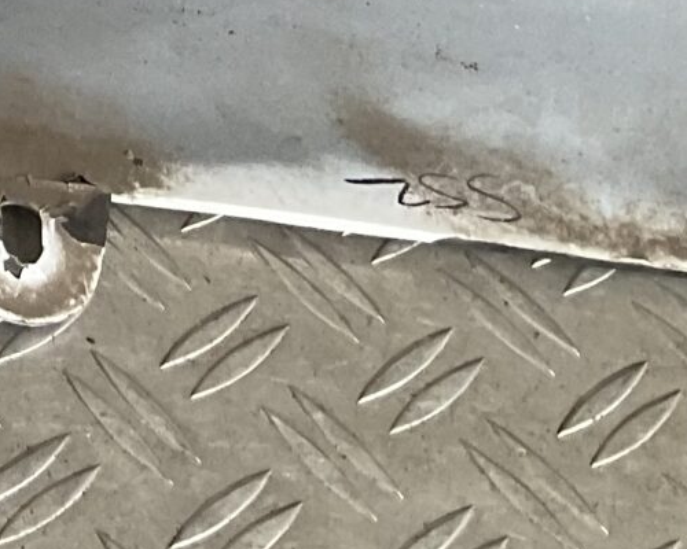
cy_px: -498
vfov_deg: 10.0
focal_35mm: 145
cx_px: -709
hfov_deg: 11.8
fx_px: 2948
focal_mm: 3
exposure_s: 1/50
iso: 40
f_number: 1.8
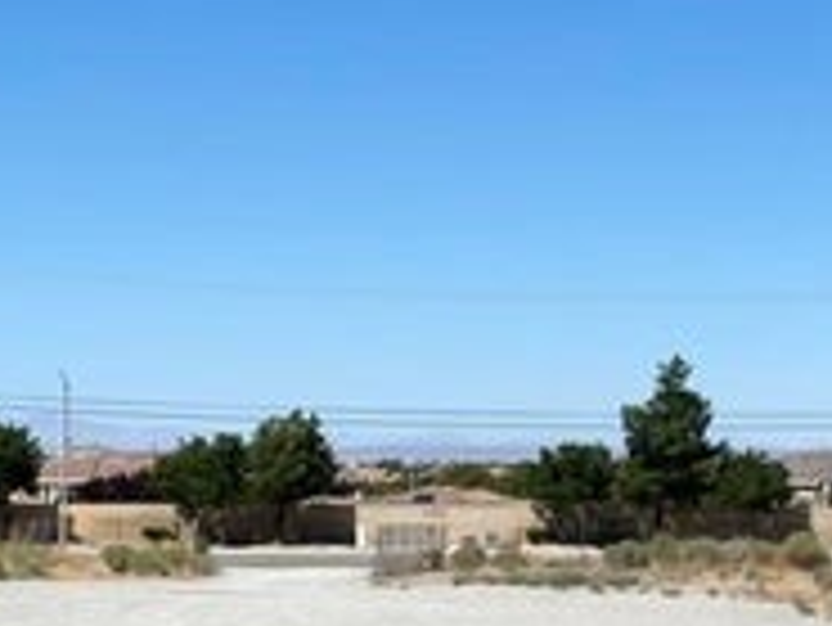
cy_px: 324
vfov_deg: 12.4
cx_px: 573
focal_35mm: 120
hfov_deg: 16.4
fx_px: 2886
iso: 32
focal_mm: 4.25
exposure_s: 1/4608
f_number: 1.8
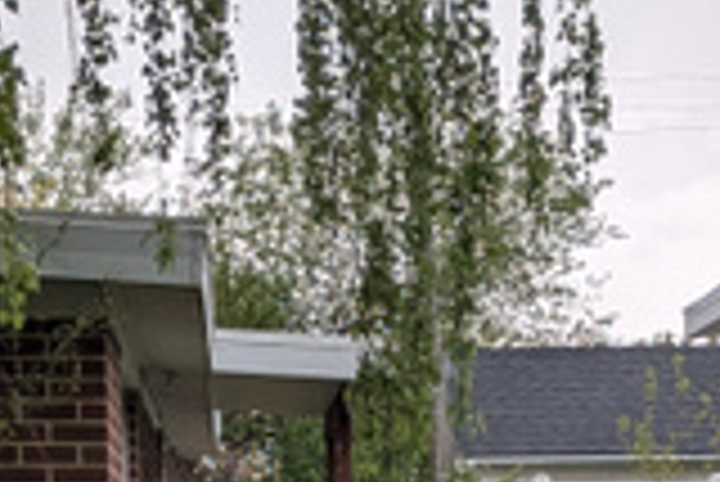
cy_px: 950
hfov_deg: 17.0
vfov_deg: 10.5
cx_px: 270
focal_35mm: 120
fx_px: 2402
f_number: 1.7
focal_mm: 4.53
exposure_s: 1/120
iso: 30
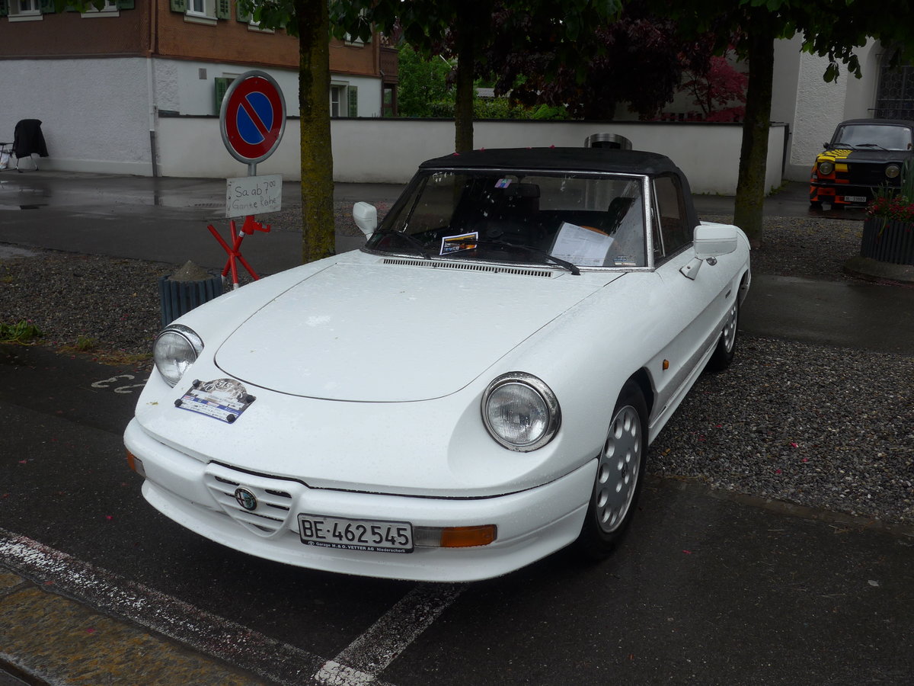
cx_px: 457
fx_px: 898
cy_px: 343
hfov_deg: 54.0
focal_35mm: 34
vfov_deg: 41.8
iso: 80
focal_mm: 7
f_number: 2.8
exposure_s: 1/500
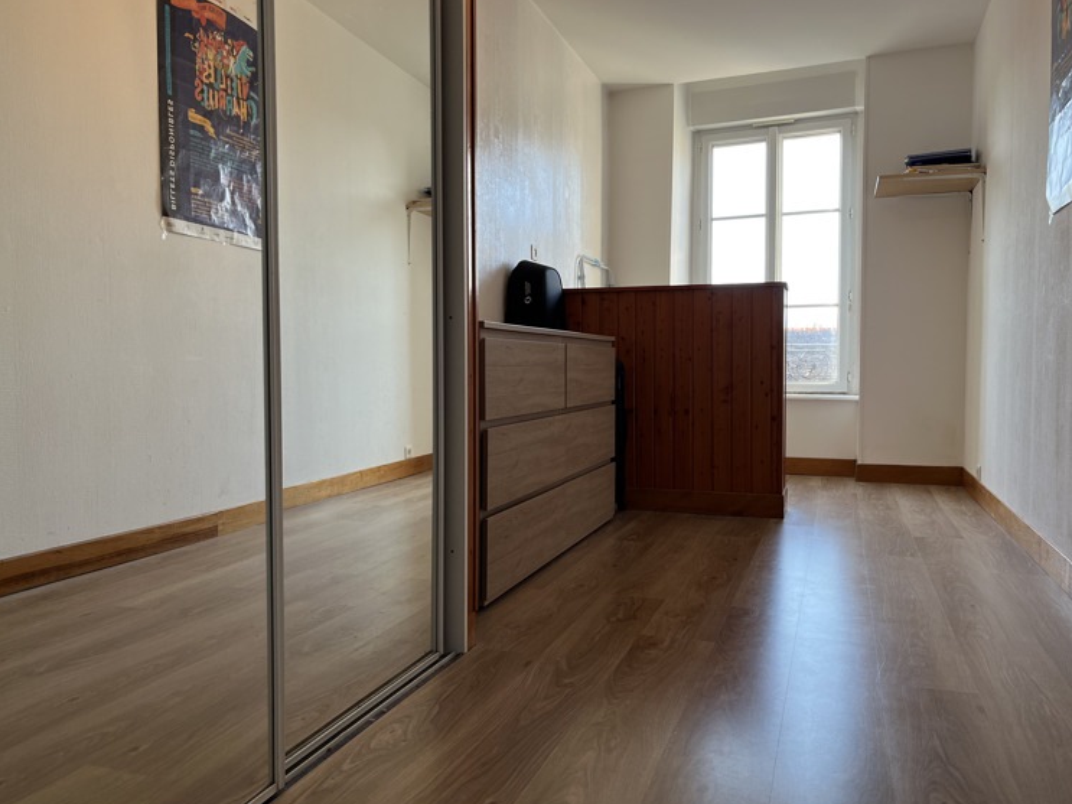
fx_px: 867
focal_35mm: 28
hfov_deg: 63.4
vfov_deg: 49.7
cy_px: 403
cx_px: 553
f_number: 1.6
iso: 64
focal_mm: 5.1
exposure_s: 1/100
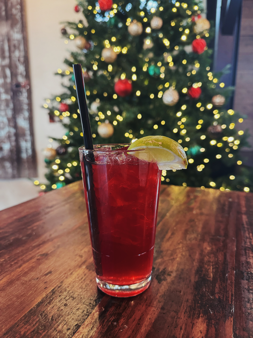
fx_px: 234
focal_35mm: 24
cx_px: 126
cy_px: 169
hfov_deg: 56.8
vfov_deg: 71.6
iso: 500
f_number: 1.78
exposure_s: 1/60
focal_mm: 6.76
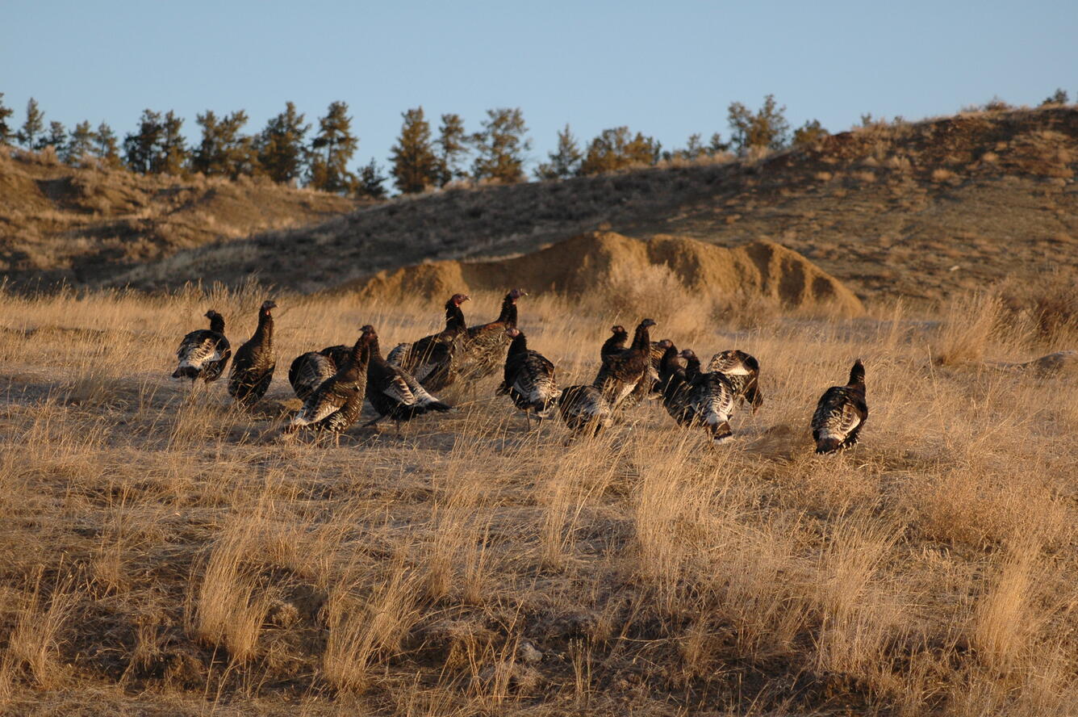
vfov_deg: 9.1
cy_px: 358
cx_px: 539
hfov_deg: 13.7
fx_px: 4487
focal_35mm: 150
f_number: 4.2
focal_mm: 100
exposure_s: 1/1000
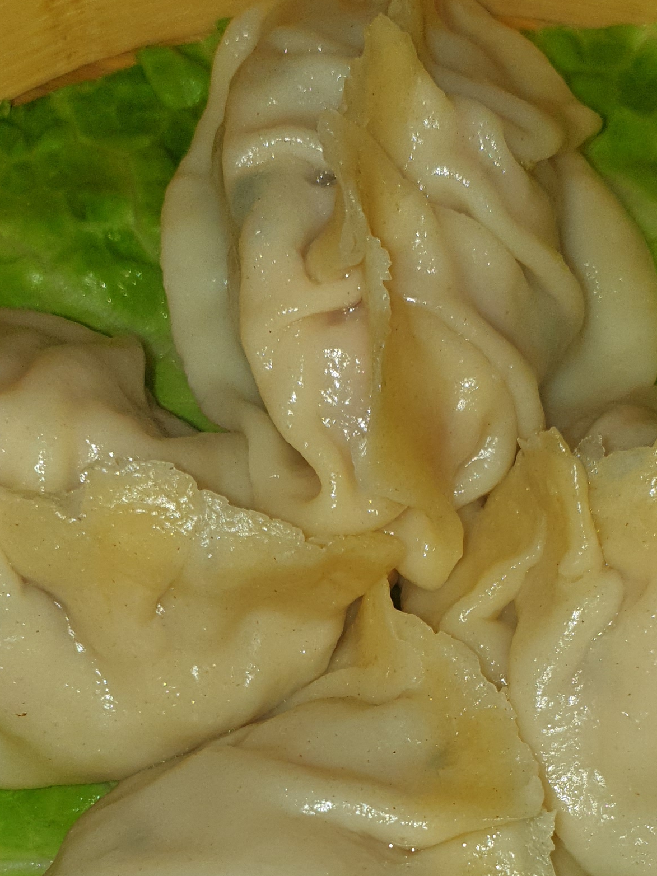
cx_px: 400
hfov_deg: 21.9
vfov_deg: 28.2
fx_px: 1696
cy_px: 739
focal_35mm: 67
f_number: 1.5
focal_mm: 4.3
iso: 50
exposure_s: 1/662
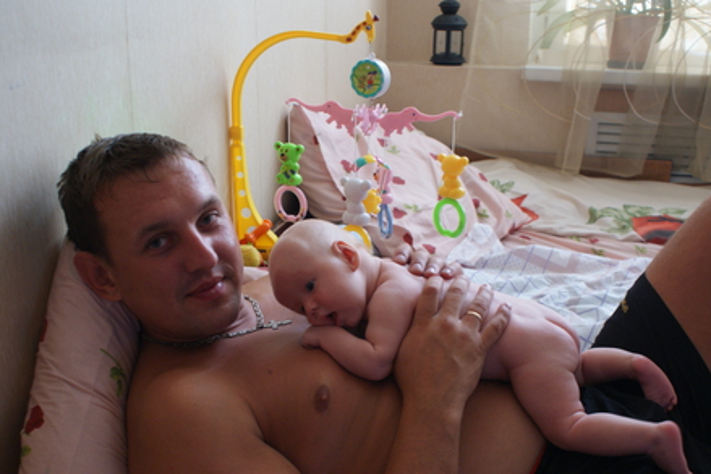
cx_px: 363
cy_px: 237
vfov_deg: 33.4
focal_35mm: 40
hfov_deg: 48.4
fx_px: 790
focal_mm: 26
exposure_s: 1/13
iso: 400
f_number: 4.5
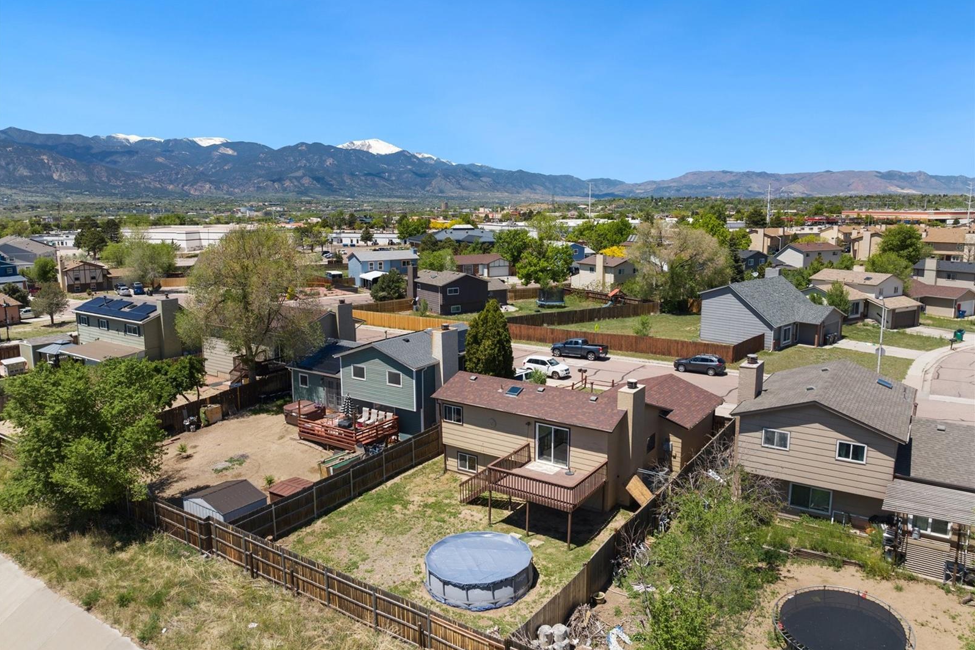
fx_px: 677
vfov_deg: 51.3
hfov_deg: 71.5
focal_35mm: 25
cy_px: 323
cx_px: 487
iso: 100
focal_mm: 12.29
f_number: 2.8
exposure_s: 1/800
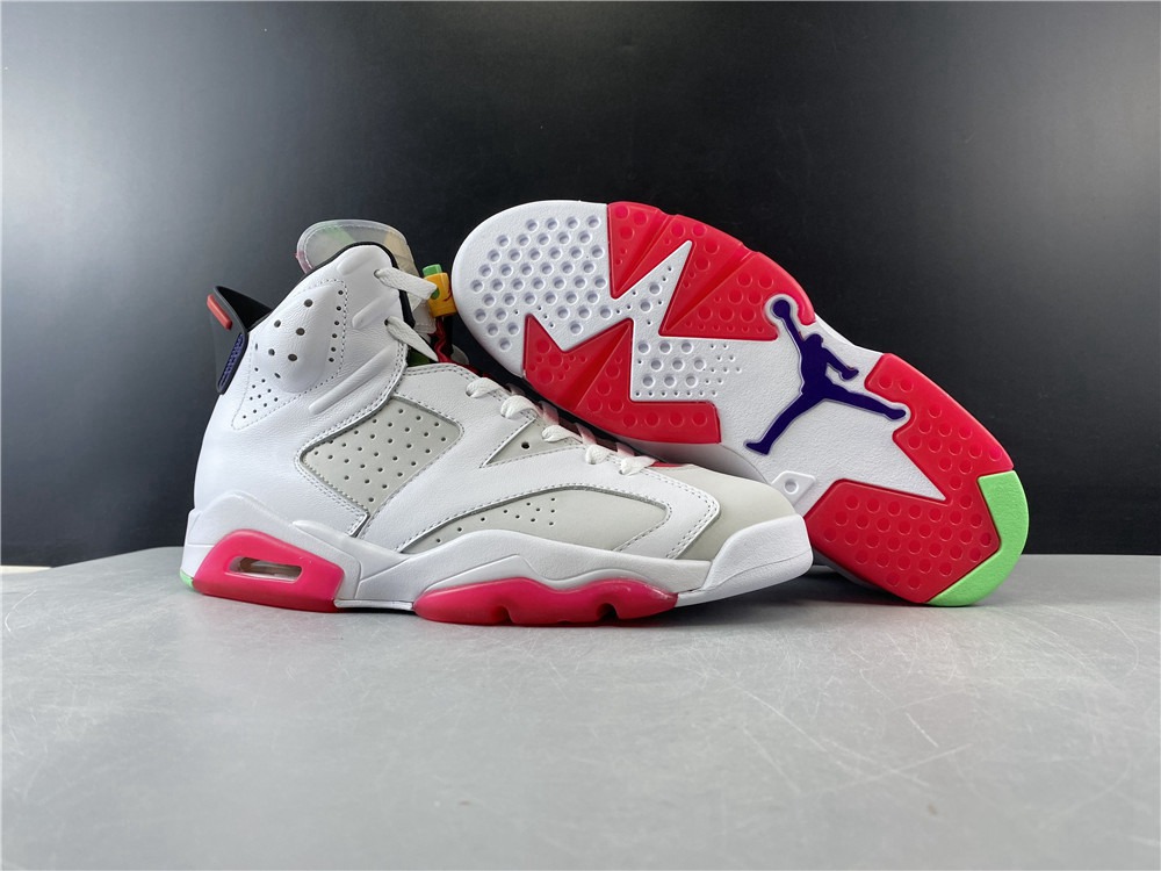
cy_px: 436
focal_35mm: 26
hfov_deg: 67.3
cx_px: 580
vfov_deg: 53.1
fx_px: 872
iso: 64
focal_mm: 4.25
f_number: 1.8
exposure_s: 1/100
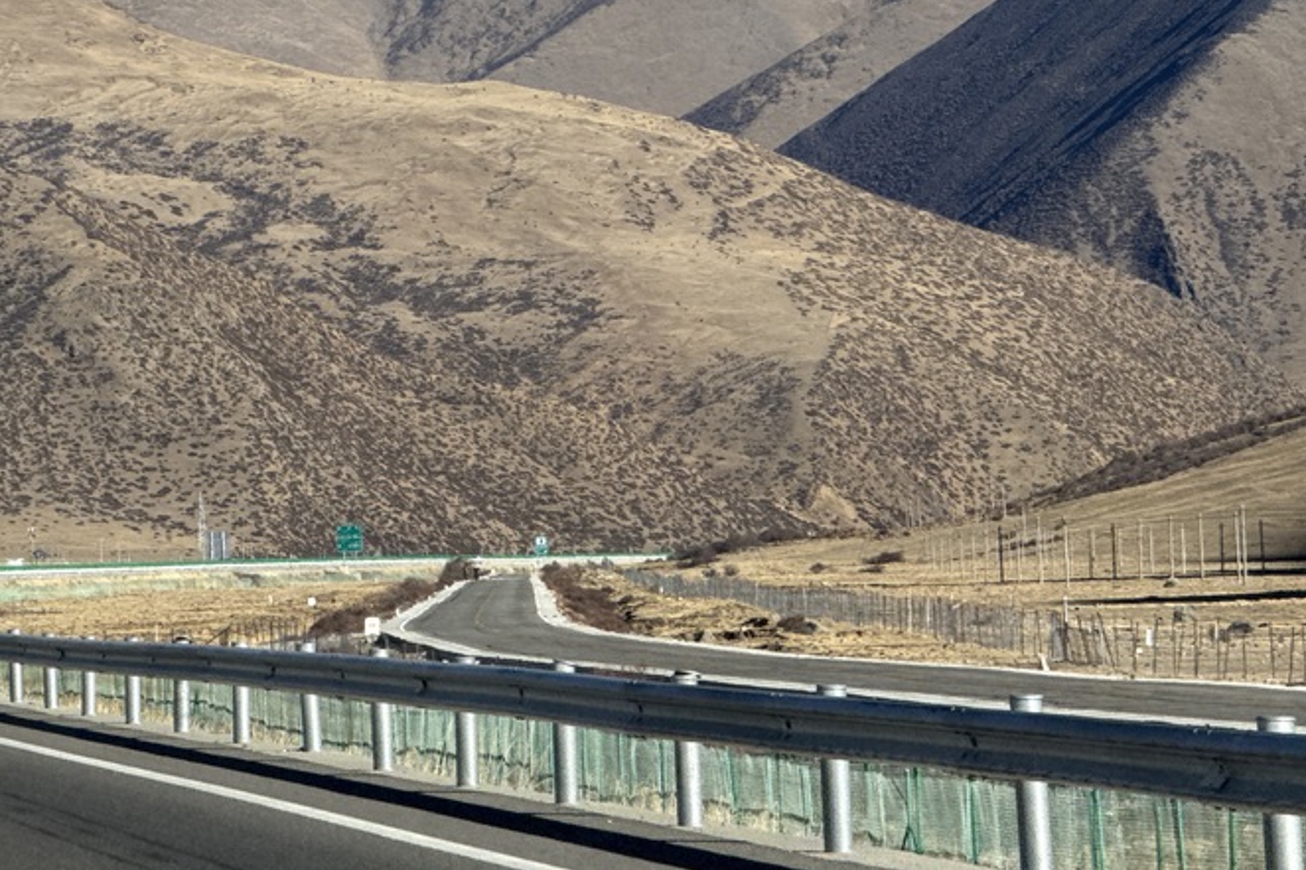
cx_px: 347
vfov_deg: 7.1
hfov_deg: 10.6
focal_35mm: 193
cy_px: 180
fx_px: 6999
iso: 50
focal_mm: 15.66
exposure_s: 1/914
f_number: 2.8
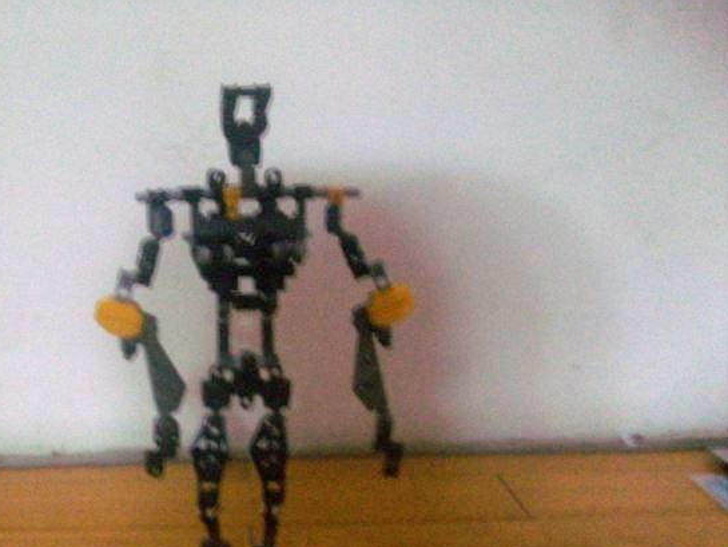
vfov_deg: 33.4
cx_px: 241
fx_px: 905
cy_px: 356
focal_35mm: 43
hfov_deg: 43.2
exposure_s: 1/2
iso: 160
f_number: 2.8
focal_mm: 5.7
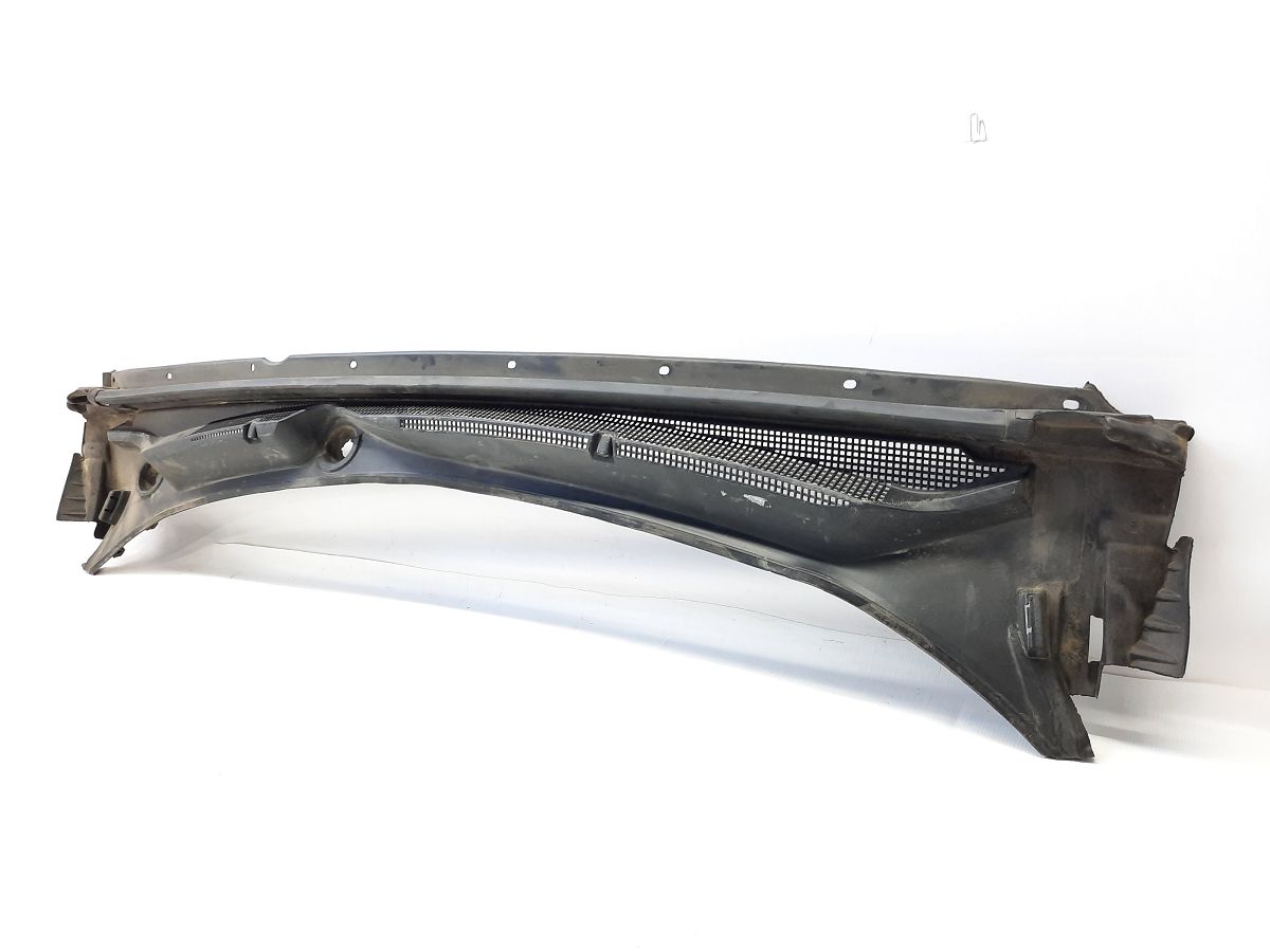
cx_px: 635
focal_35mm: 25
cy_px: 476
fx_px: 917
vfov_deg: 54.9
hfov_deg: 69.4
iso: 160
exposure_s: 1/50
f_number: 2
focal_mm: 4.6
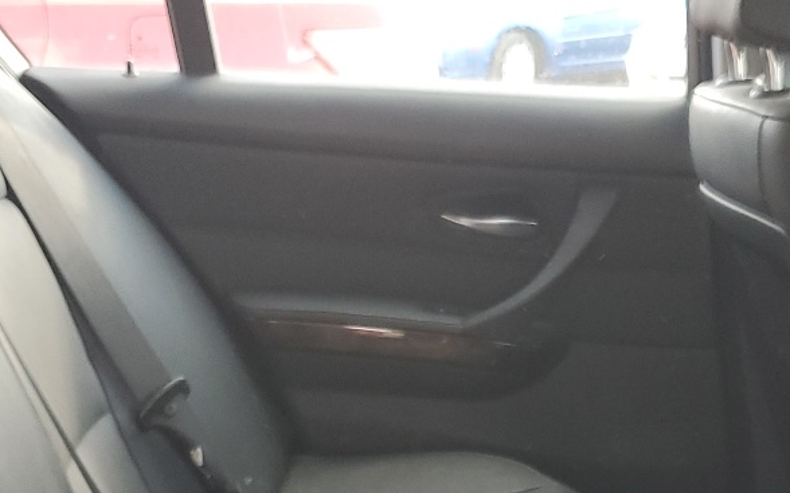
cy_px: 609
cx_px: 464
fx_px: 1614
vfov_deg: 16.6
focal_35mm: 75
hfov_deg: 27.5
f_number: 1.5
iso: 63
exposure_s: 1/120
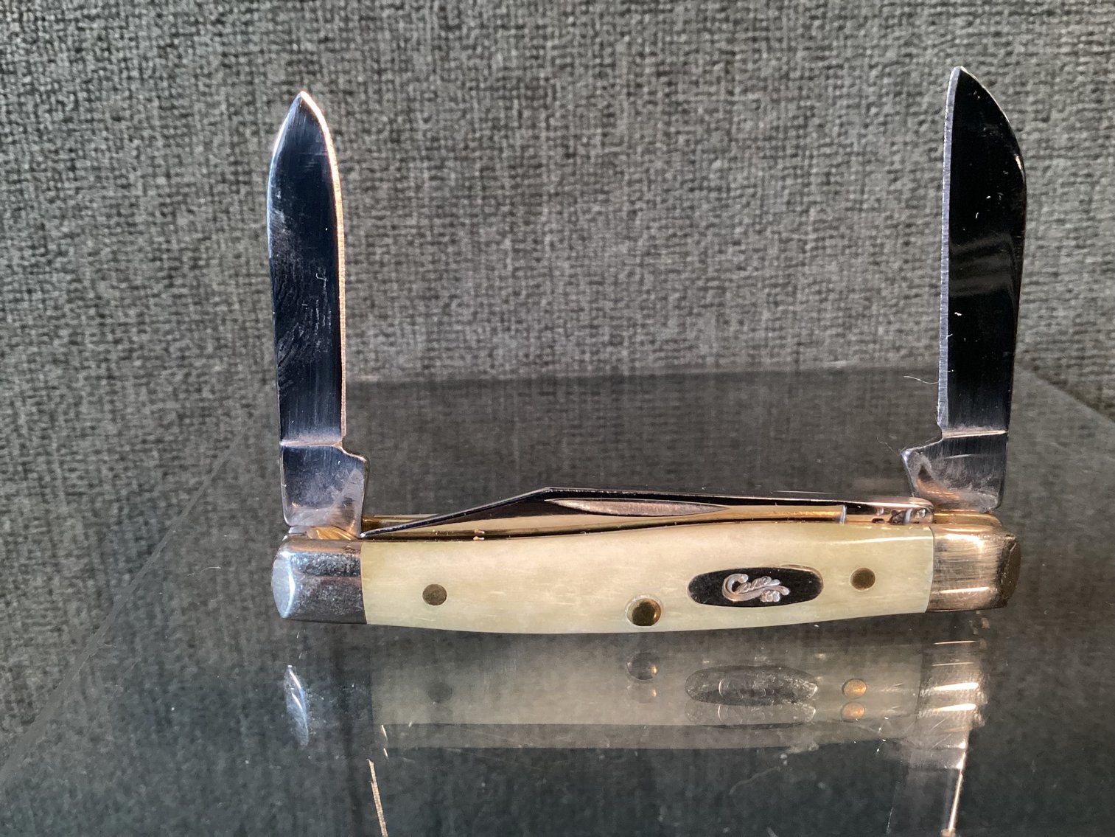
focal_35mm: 31
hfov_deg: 58.3
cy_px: 418
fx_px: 999
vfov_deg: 45.4
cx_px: 558
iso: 320
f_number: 2.4
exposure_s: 1/60
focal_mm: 3.3
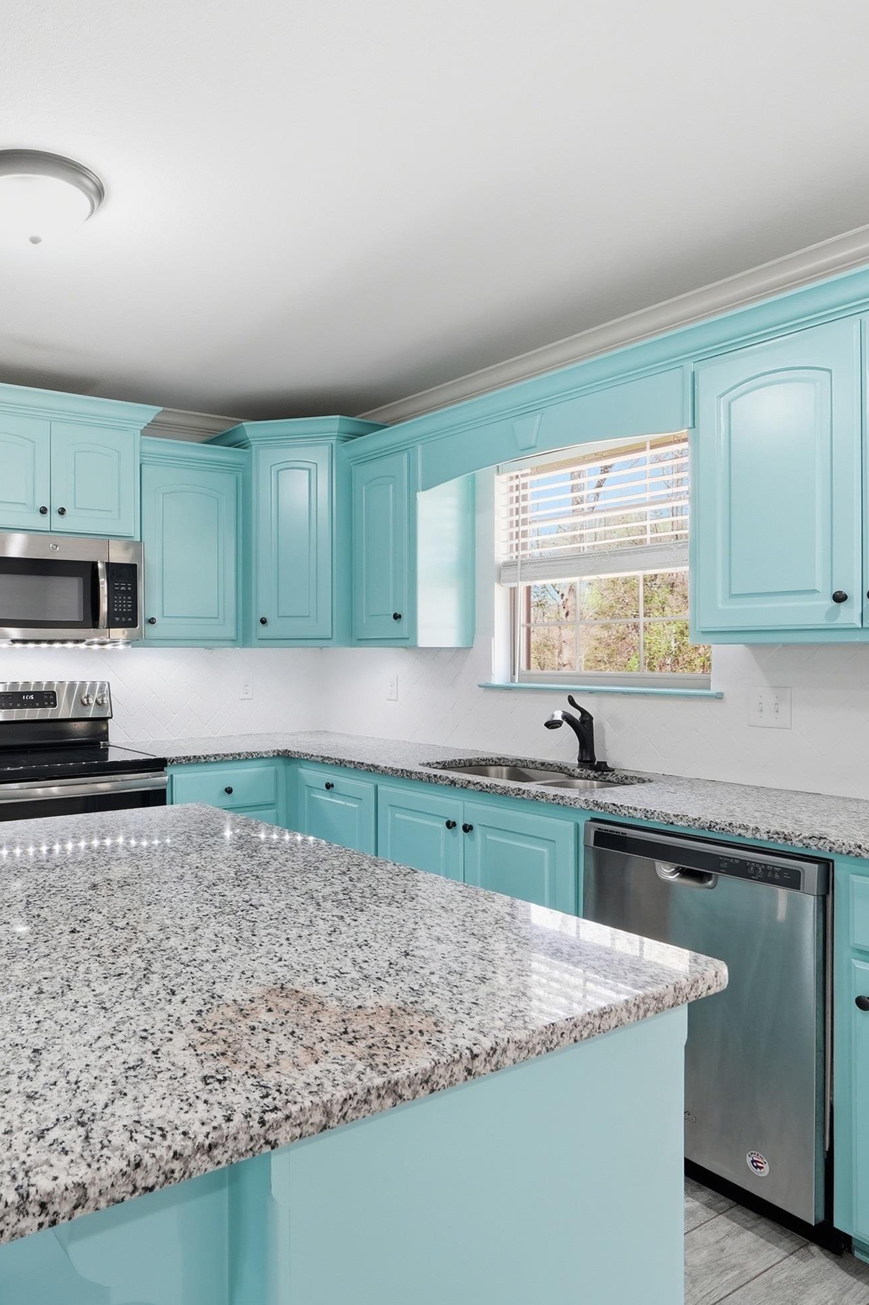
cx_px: 237
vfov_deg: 76.1
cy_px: 659
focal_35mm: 23
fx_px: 833
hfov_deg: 53.1
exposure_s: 1/60
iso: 320
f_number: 9
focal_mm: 10
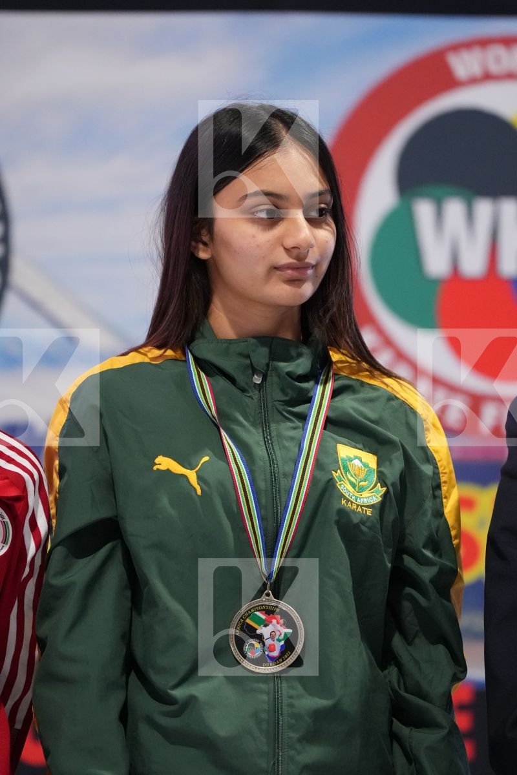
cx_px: 258
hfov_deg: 4.6
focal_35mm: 300
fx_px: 6462
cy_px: 388
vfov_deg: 6.9
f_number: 2.8
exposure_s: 1/250
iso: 4000
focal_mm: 200
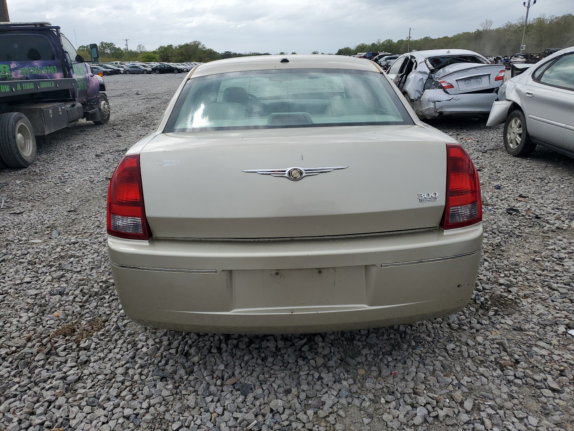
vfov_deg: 53.1
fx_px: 431
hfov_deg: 67.3
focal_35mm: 26
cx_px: 287
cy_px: 216
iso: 50
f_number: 1.5
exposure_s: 1/3333
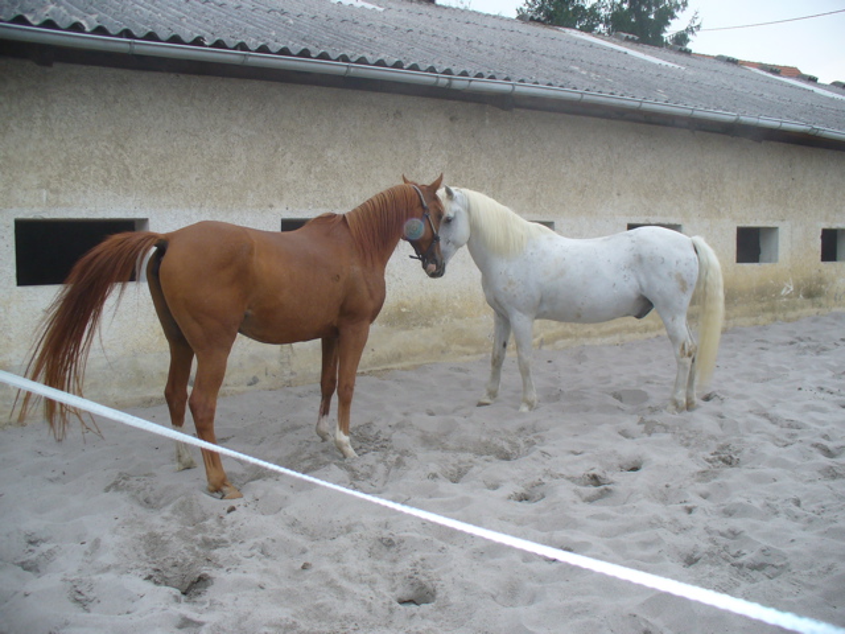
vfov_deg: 38.7
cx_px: 422
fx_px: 903
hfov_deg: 50.1
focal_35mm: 37
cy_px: 317
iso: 100
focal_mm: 6.1
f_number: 2.8
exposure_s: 1/250
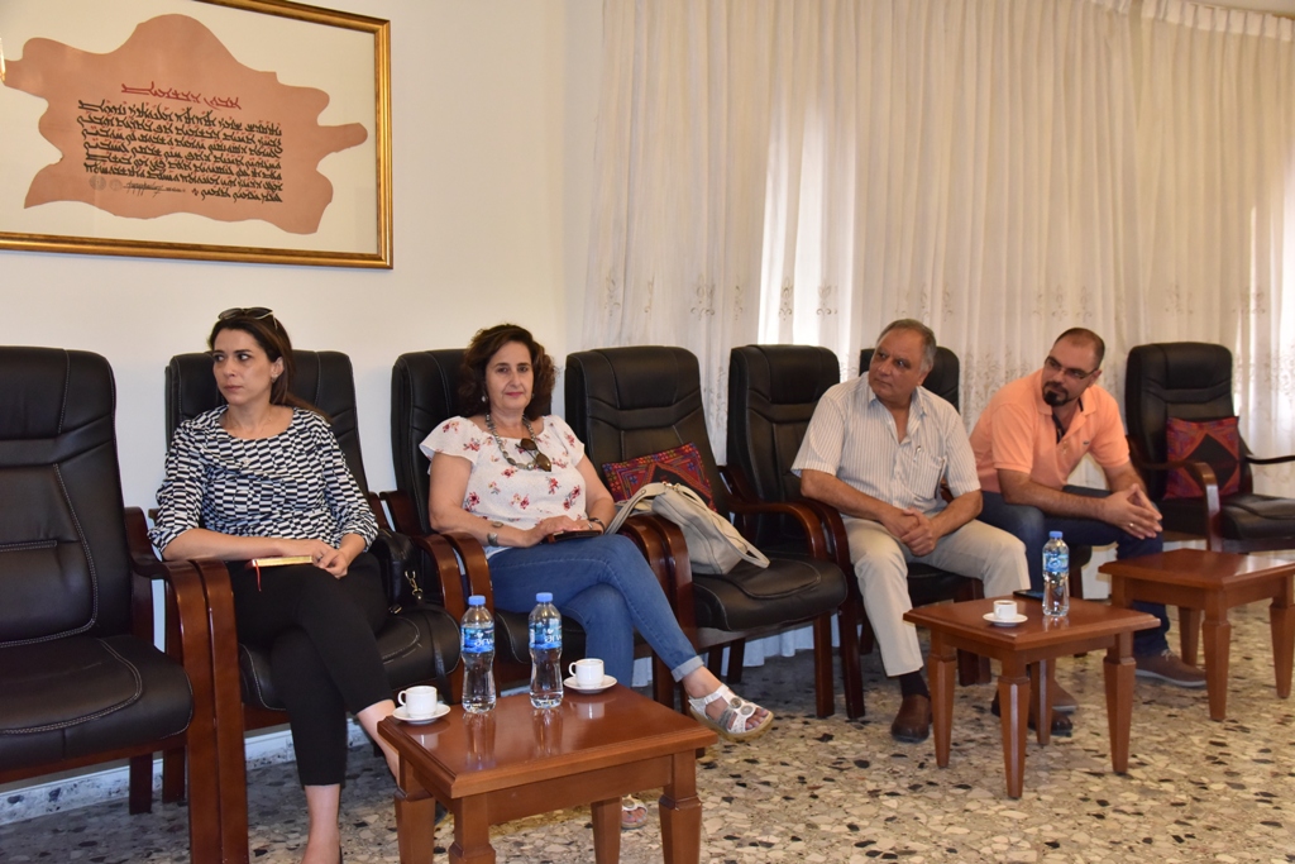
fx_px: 1223
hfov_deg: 55.8
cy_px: 432
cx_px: 648
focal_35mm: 34
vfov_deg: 38.9
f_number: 7.1
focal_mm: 34
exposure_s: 1/250
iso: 3200
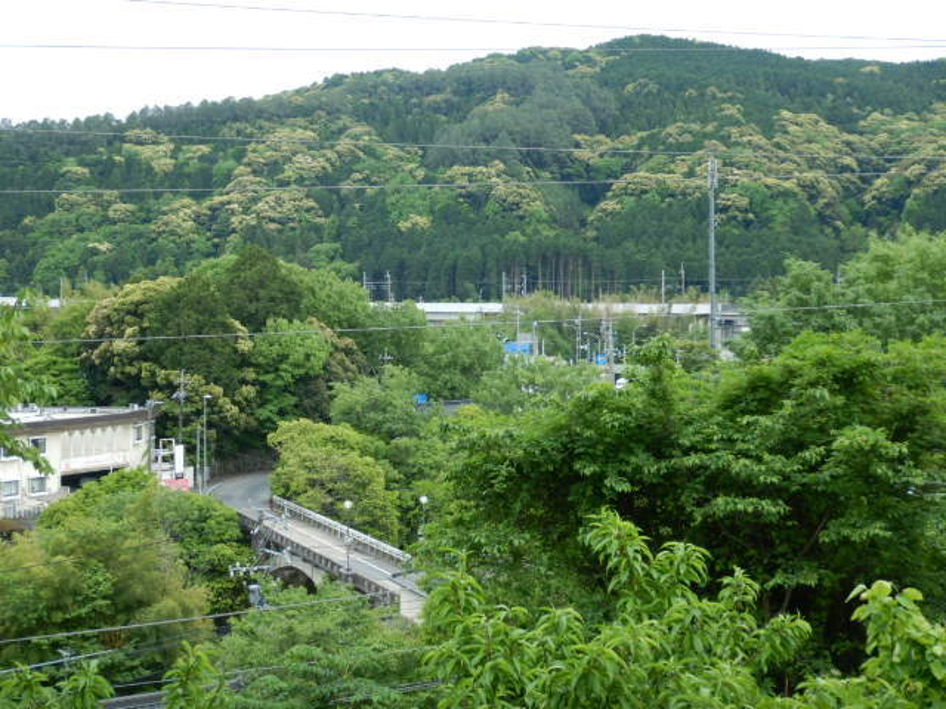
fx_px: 1530
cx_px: 473
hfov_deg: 34.3
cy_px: 354
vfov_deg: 26.1
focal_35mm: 56
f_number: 4.4
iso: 400
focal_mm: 10.1
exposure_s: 1/320
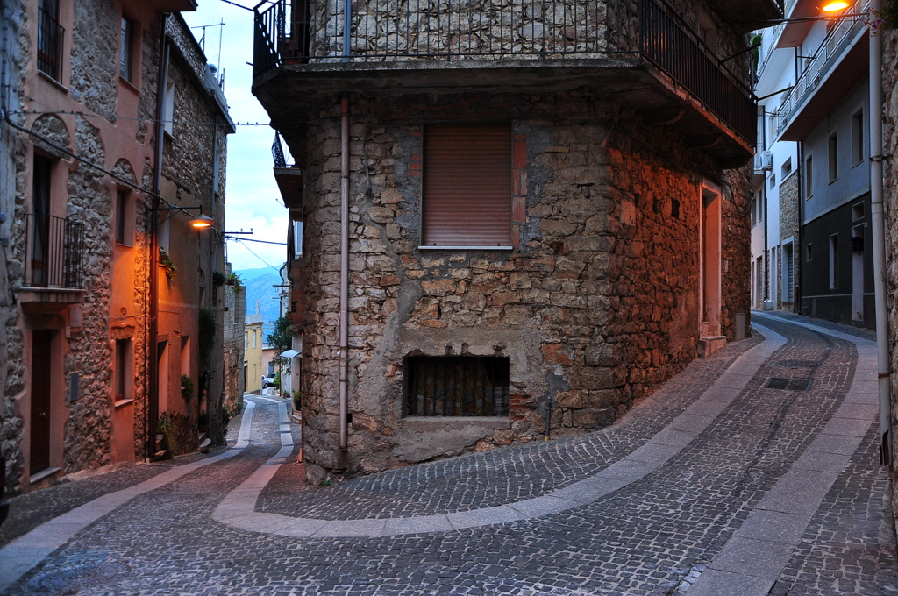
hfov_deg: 67.4
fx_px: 673
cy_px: 298
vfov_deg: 47.8
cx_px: 449
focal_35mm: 27
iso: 400
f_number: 3.5
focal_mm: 18
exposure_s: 1/40
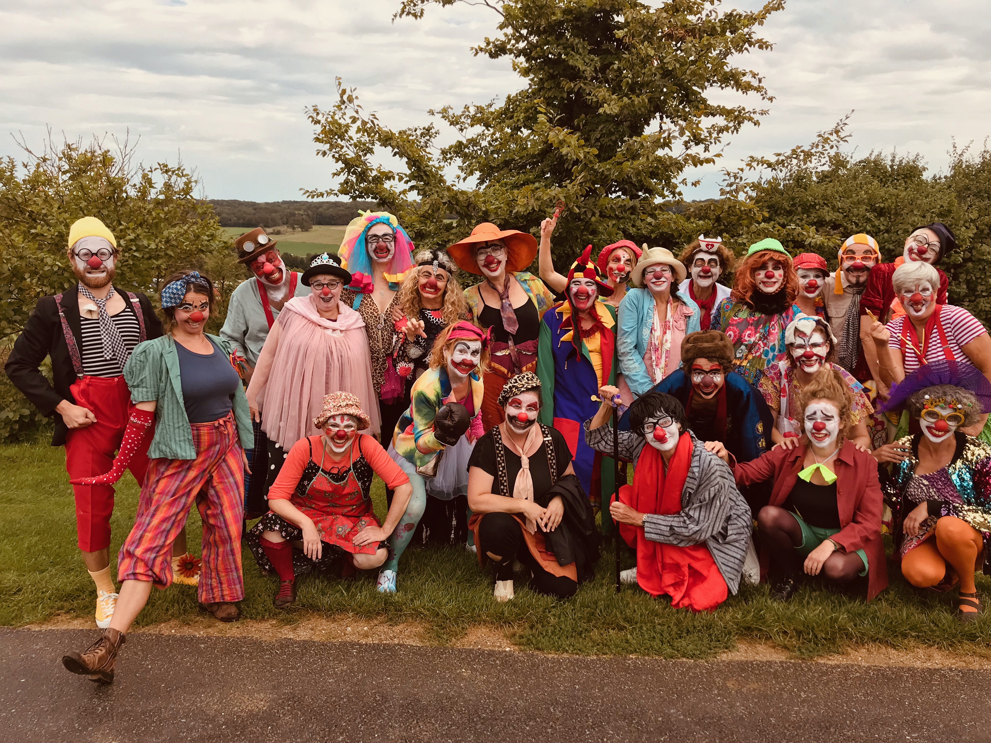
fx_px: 802
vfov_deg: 49.7
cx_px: 496
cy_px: 372
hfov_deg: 63.4
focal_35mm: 28
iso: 20
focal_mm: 3.99
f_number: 1.8
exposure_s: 1/1182
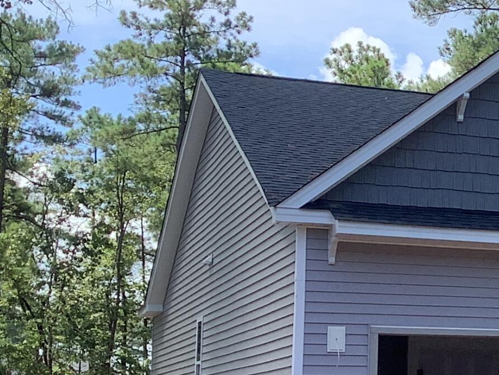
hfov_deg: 16.6
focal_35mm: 104
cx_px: 820
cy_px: 305
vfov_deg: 14.2
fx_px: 1500
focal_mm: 3.3
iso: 25
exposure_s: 1/312
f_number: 2.4
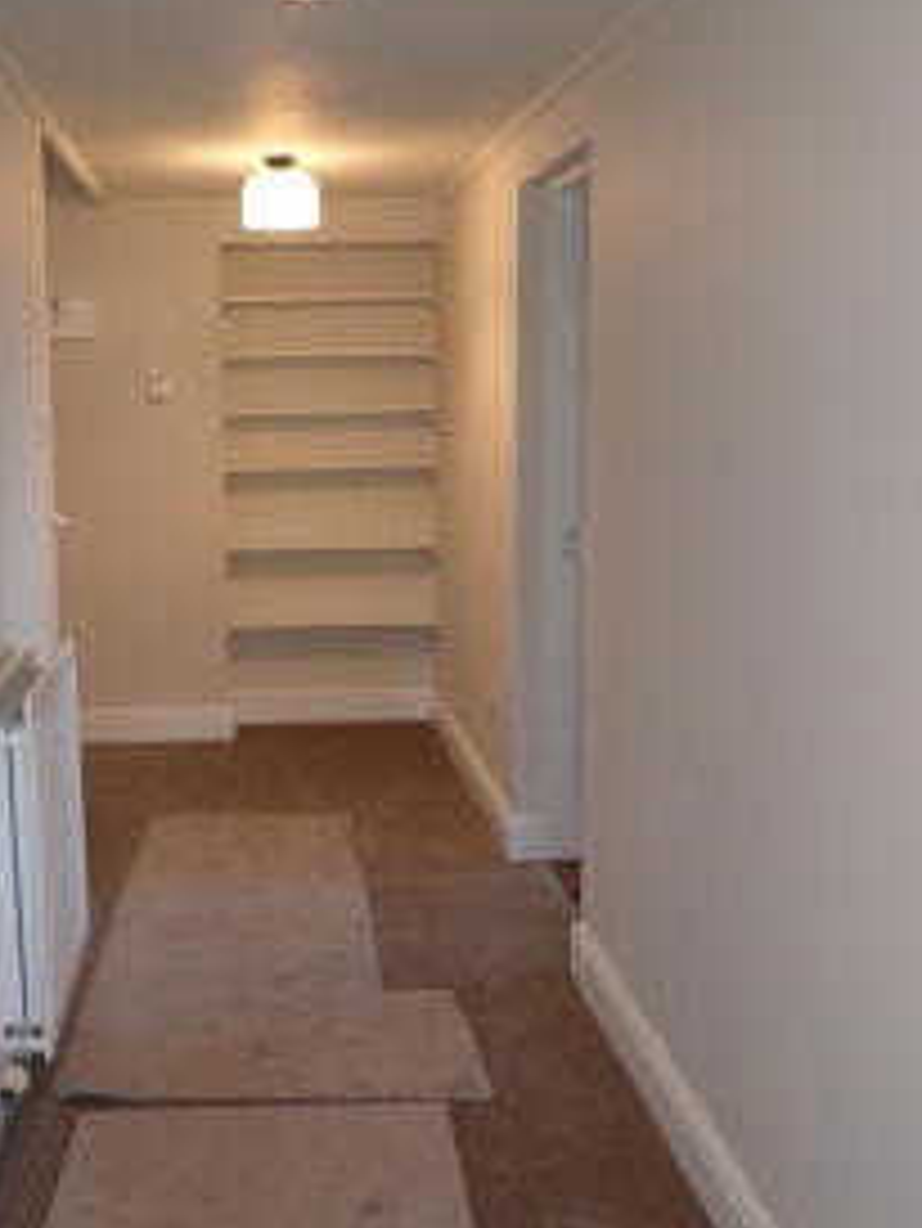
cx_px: 256
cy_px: 596
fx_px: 1419
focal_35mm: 40
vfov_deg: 46.8
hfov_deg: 35.4
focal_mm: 4.5
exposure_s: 1/60
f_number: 2
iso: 200
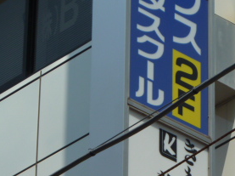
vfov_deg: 3.8
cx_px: 186
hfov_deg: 5.1
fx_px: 2651
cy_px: 185
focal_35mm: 391
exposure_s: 1/400
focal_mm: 27.8
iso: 80
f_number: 5
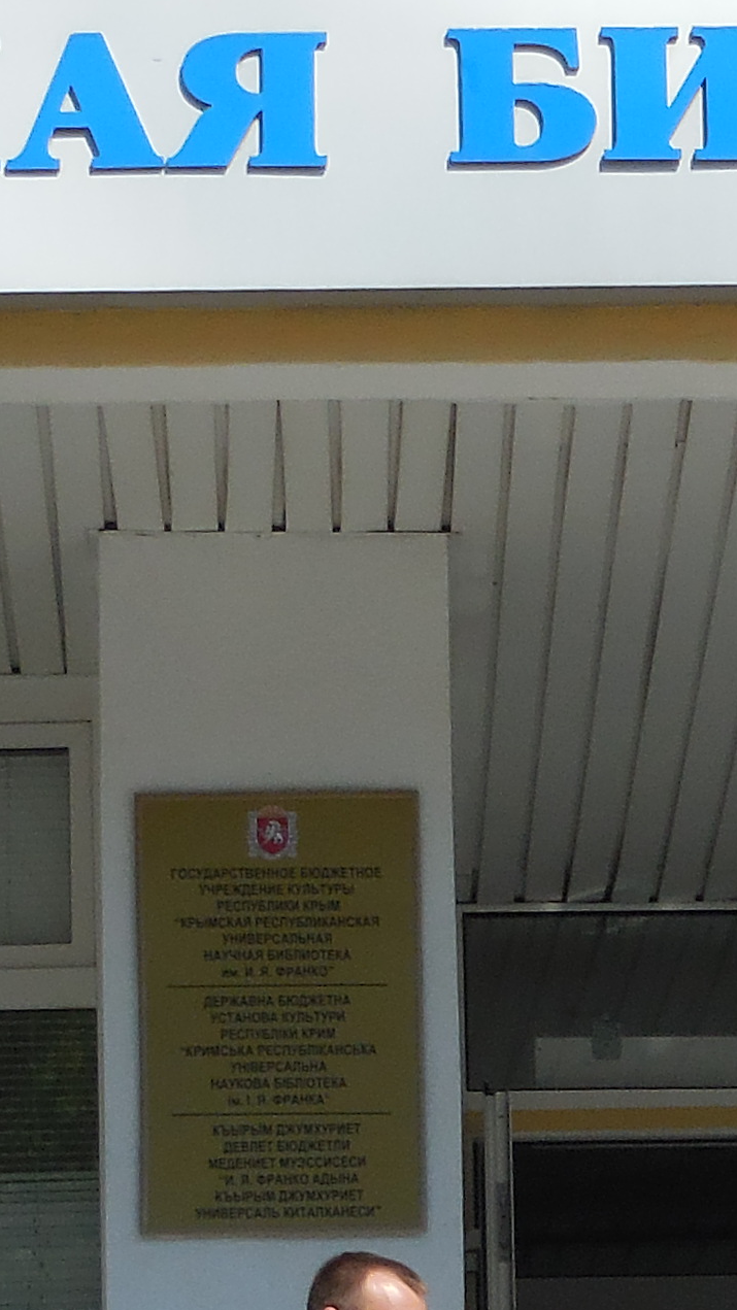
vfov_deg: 8.9
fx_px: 8372
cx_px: 1285
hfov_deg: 5.0
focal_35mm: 241
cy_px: 1465
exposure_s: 1/800
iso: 125
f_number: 4.5
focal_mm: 11
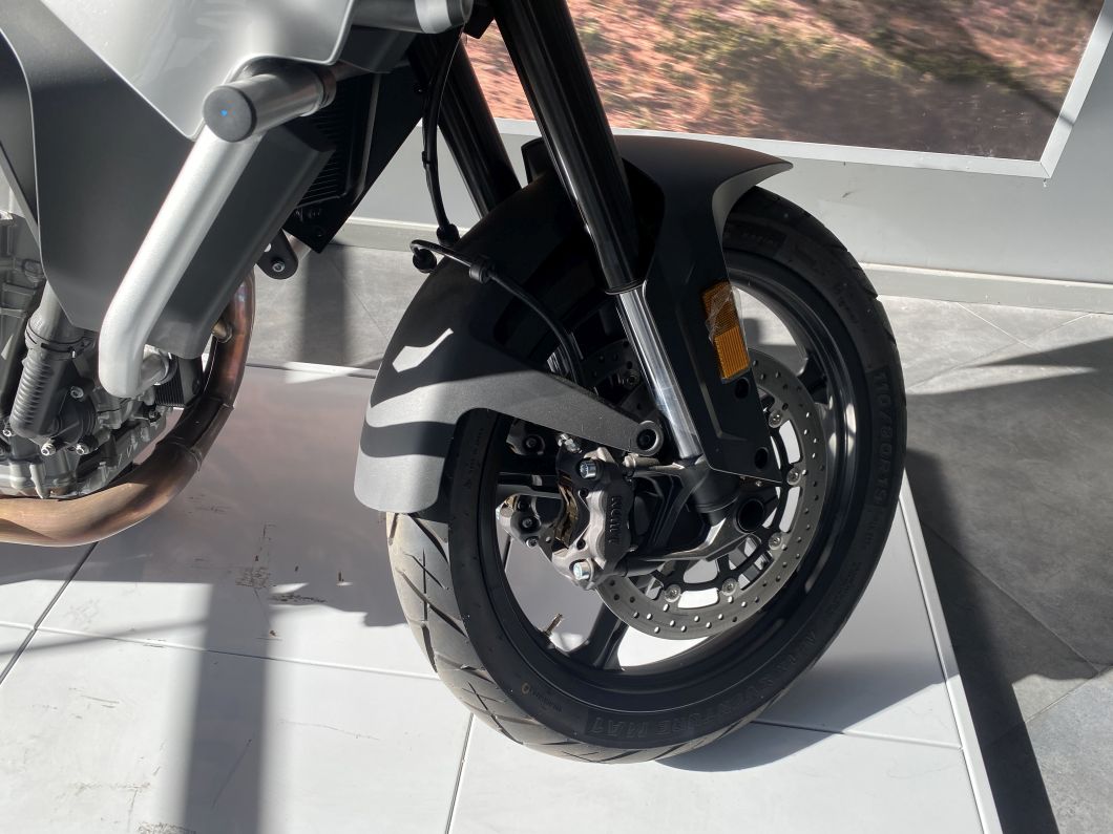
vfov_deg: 53.1
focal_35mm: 26
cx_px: 556
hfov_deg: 67.3
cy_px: 417
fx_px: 836
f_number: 1.8
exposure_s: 1/536
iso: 32
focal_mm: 4.25
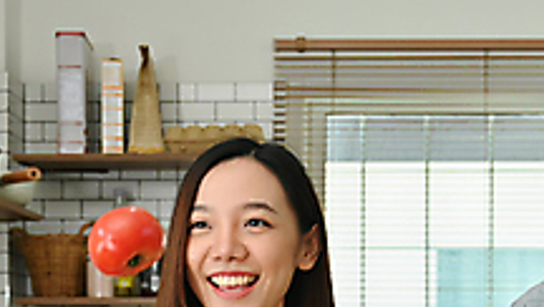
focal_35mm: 91
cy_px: 403
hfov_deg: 23.2
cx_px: 332
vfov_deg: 12.8
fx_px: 1320
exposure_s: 1/400
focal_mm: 31.5
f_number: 4
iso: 400
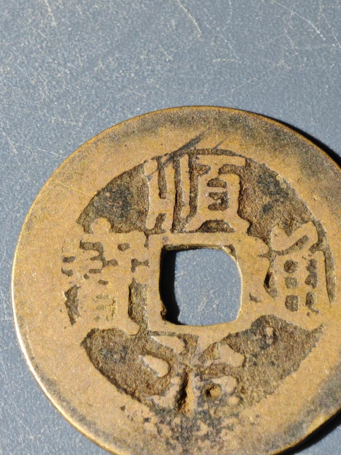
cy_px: 244
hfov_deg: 10.2
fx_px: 1905
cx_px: 201
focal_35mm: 145
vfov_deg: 13.6
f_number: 2
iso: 250
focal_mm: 9
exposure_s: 1/100
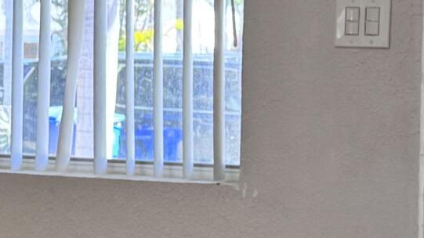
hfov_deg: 14.3
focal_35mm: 145
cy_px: 78
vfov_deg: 8.4
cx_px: -97
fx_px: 1630
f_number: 1.78
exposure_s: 1/120
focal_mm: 6.76
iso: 100
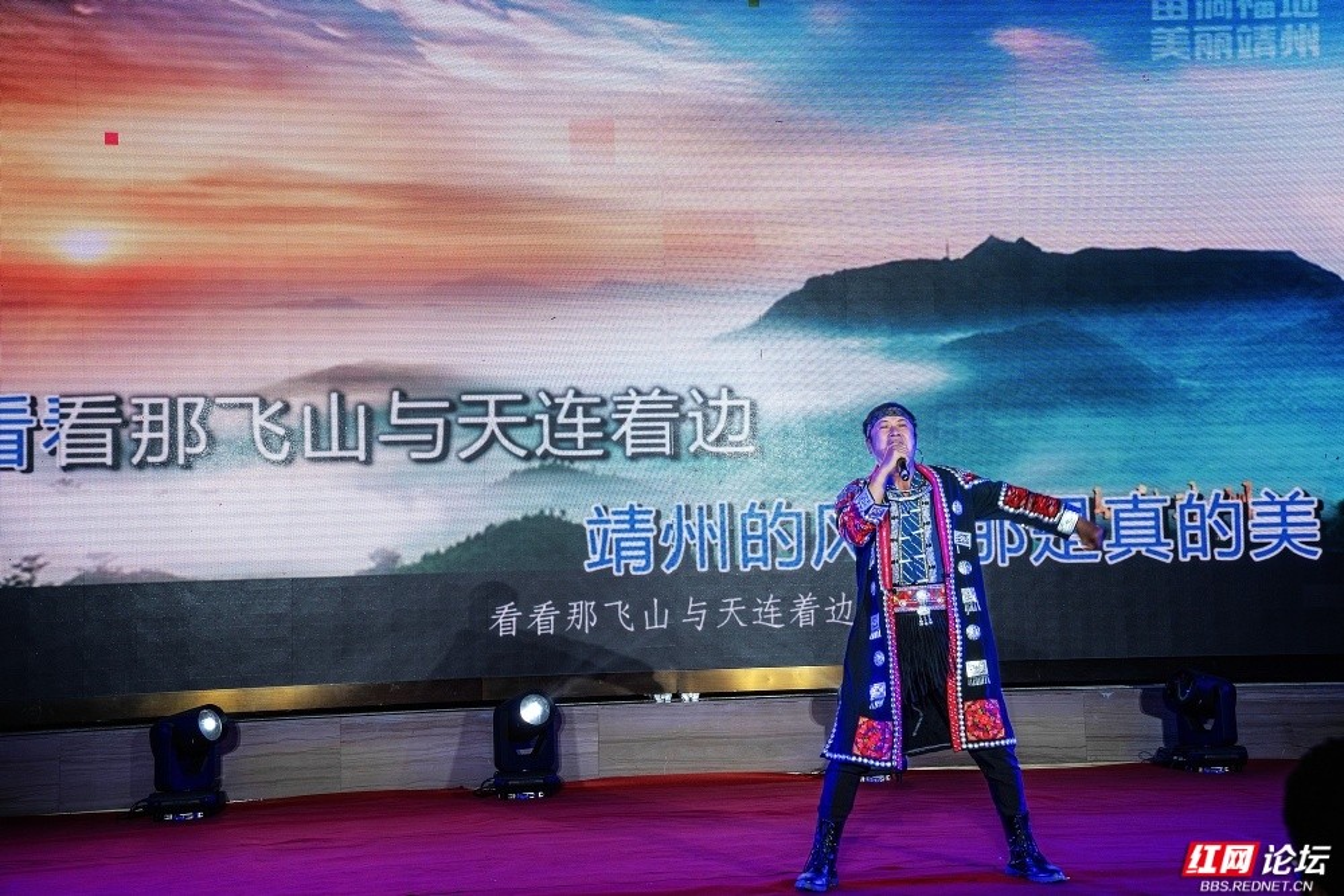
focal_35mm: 52
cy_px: 448
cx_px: 672
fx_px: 1941
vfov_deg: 26.0
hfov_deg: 38.2
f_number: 9
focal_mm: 52
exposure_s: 1/80
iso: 500
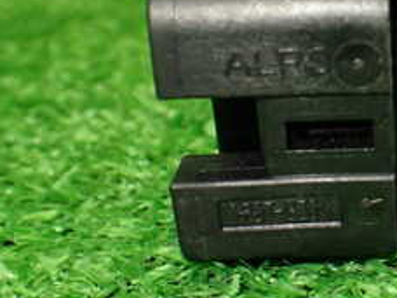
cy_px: 91
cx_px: 425
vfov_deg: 18.6
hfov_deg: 23.4
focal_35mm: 79
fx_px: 906
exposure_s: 1/125
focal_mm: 5.4
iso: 400
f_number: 2.3
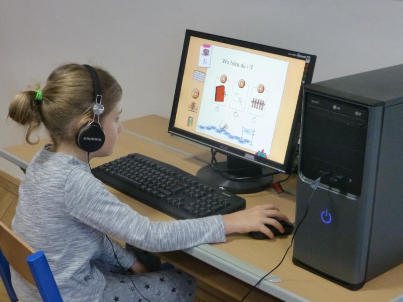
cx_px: 202
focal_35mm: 65
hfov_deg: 29.8
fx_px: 757
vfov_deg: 22.6
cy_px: 151
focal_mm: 11
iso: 800
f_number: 4.8
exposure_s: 1/30
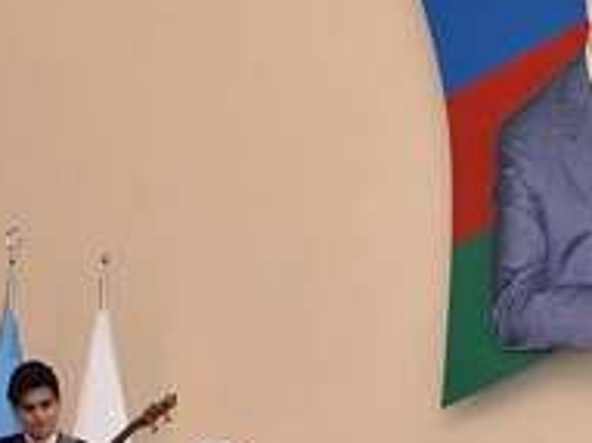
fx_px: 2557
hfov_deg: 13.2
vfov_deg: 9.8
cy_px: 471
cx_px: 453
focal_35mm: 150
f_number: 8
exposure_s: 1/125
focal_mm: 31
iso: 1100
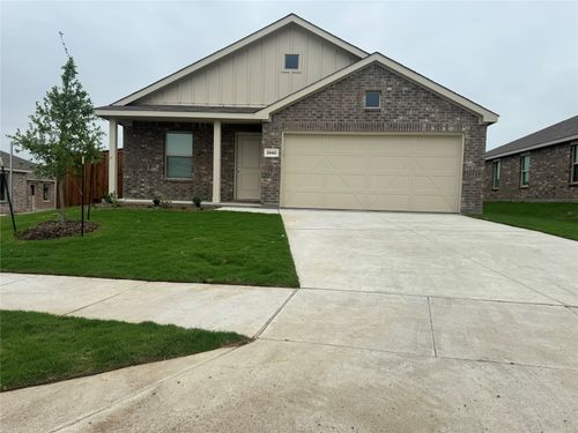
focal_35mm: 24
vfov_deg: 56.8
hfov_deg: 71.6
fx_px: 401
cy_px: 216
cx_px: 289
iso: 80
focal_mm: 6.76
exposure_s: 1/3247
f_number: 1.78
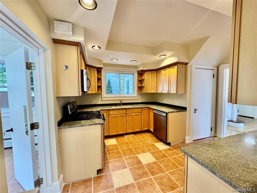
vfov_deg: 85.7
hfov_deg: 102.1
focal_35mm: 14
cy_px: 96
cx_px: 128
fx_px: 104
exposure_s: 1/60
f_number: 2.2
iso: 200
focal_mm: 2.22
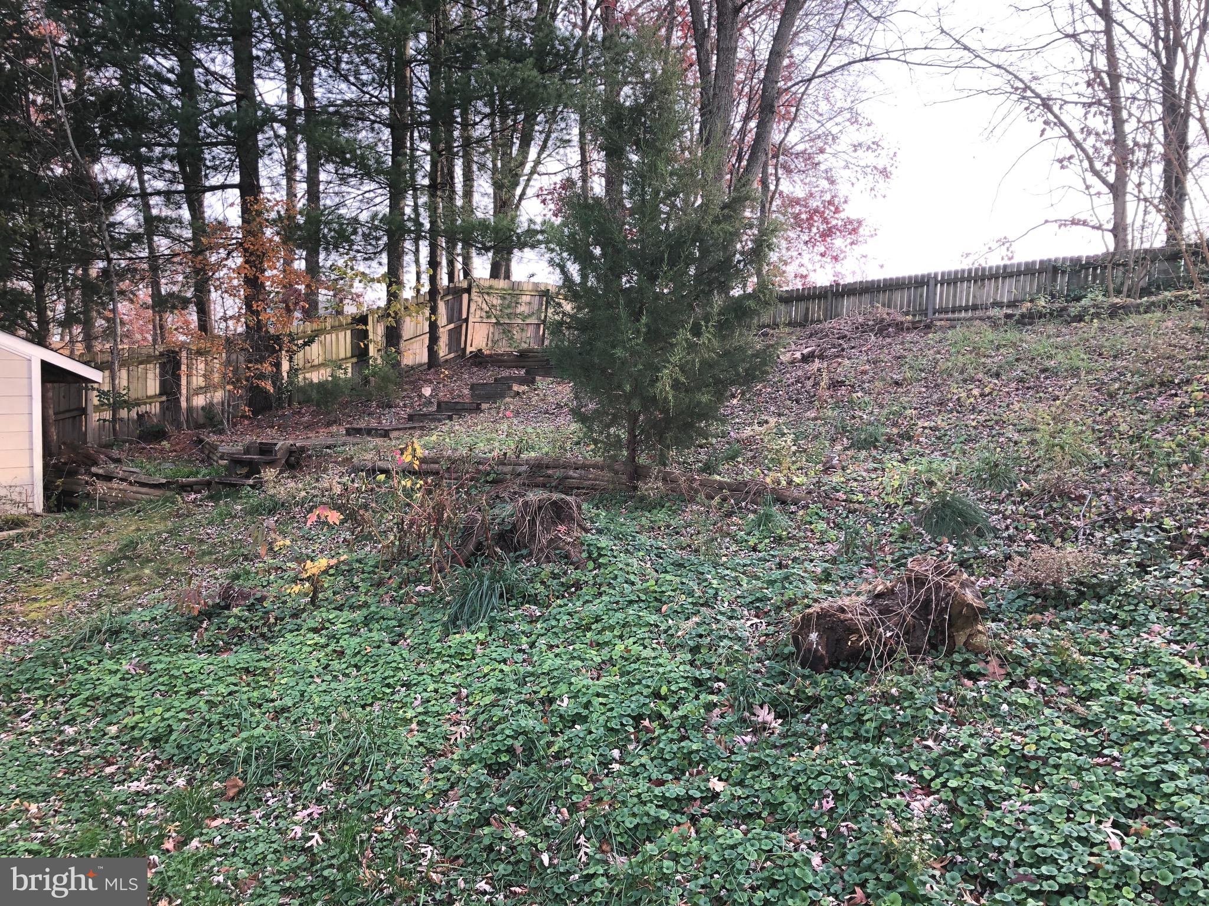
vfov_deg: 48.2
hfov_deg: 61.7
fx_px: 1013
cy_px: 453
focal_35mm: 29
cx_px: 604
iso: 20
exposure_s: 1/120
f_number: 1.8
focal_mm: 3.99
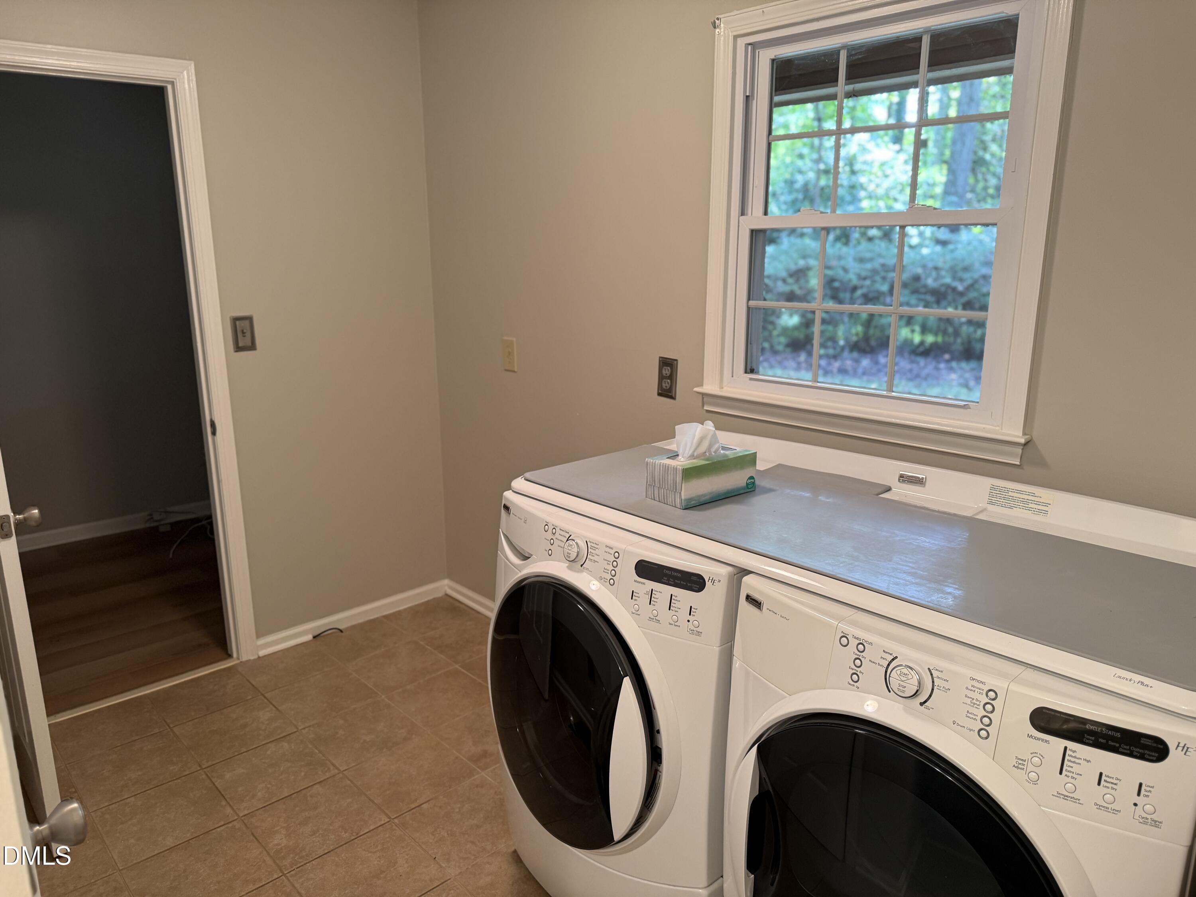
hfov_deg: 71.6
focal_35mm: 24
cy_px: 448
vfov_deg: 56.8
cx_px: 598
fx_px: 829
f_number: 1.78
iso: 200
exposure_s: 1/60
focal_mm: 6.76
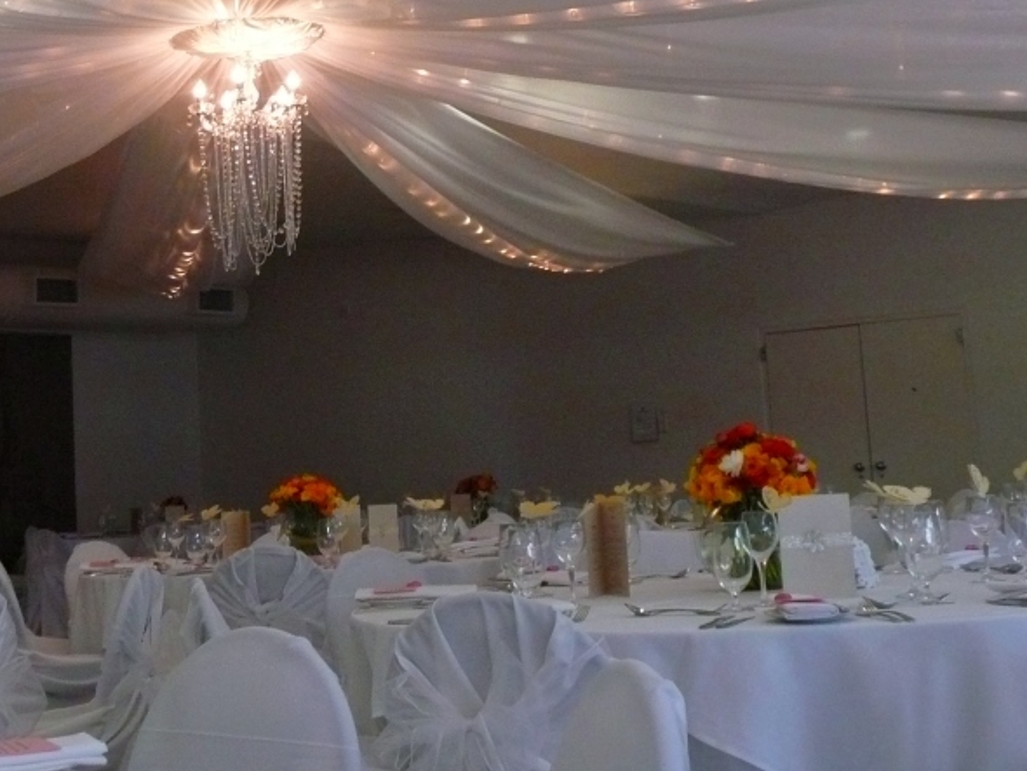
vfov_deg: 23.9
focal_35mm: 61
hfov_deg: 31.4
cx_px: 350
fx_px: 1811
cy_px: 259
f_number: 4.1
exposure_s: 1/30
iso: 400
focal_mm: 7.3
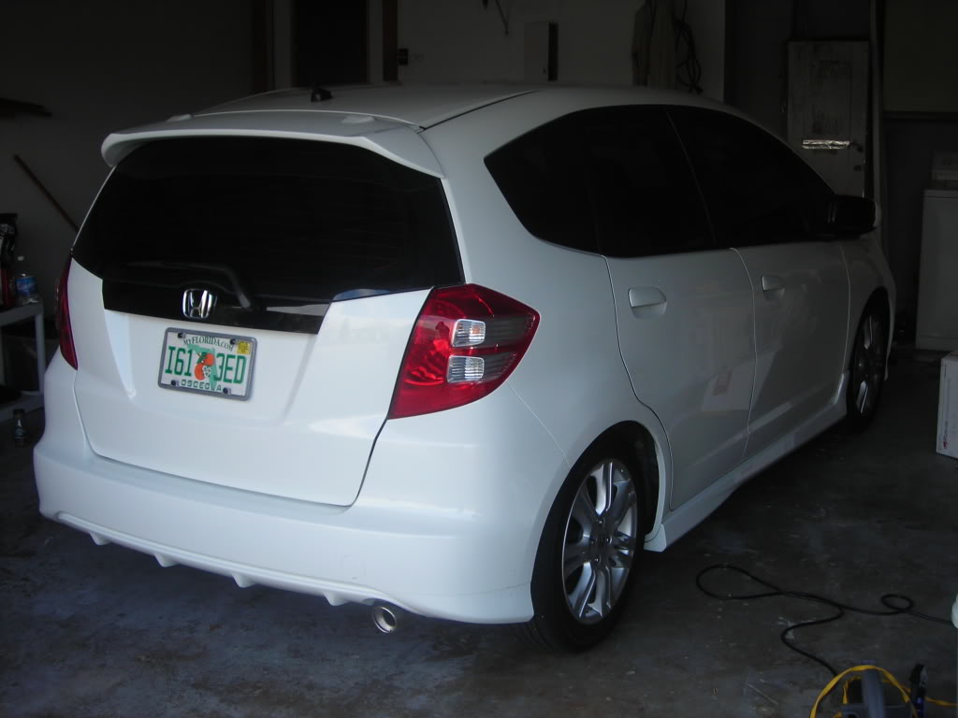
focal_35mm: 47
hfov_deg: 40.4
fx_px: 1301
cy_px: 359
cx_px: 479
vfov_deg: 30.9
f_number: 3.4
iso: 50
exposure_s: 1/72.7
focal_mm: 7.8
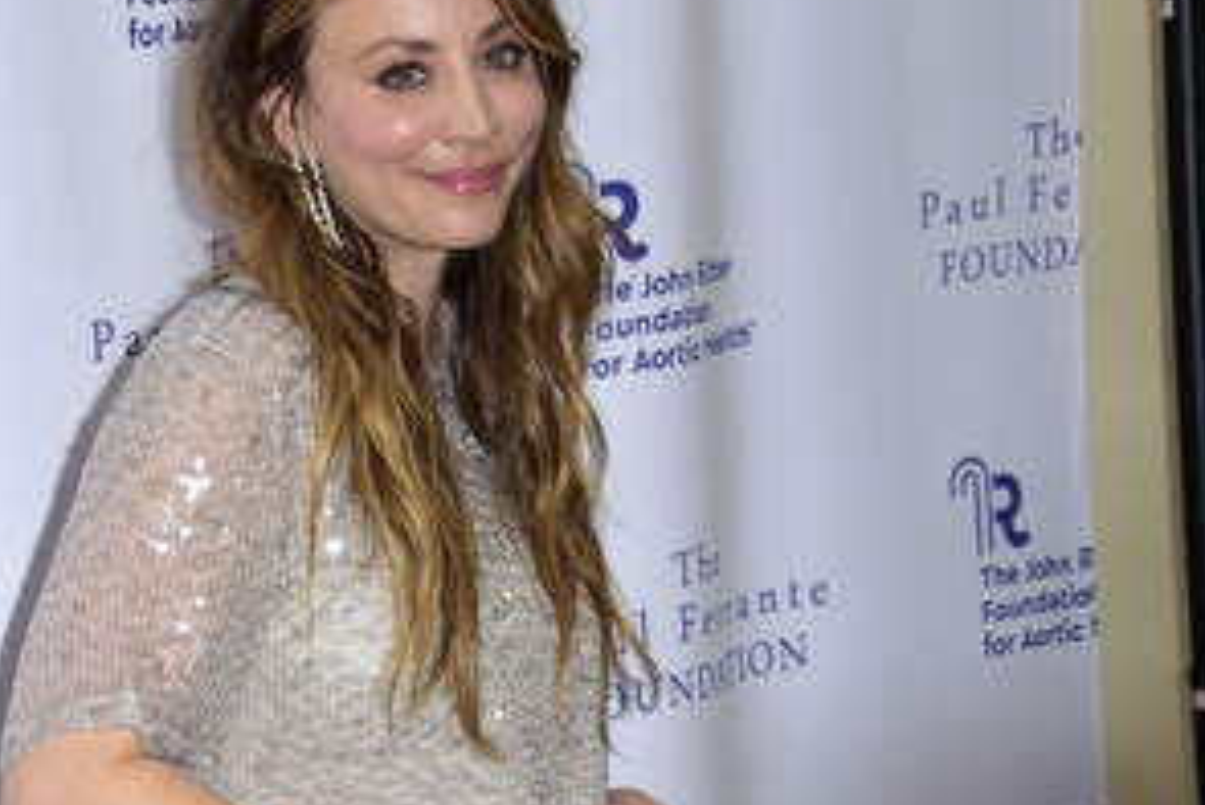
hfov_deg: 17.1
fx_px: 3985
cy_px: 449
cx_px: 364
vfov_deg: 11.5
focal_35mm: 119
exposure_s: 1/250
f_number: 6.3
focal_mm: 78
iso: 500
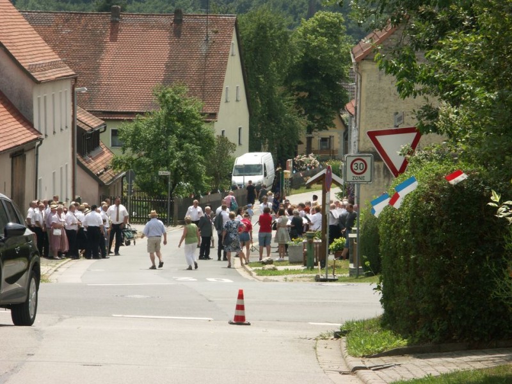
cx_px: 256
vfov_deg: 7.4
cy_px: 192
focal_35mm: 200
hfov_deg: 9.9
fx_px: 2958
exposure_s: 1/200
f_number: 8
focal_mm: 50.8
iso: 64
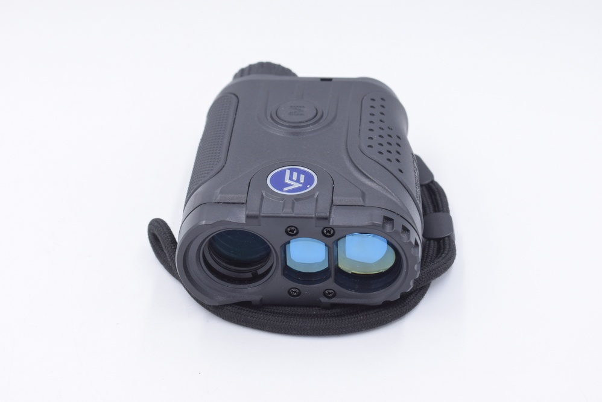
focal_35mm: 82
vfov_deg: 16.6
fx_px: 1381
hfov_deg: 24.6
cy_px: 201
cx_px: 301
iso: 400
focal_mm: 55
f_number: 8
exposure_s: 1/100
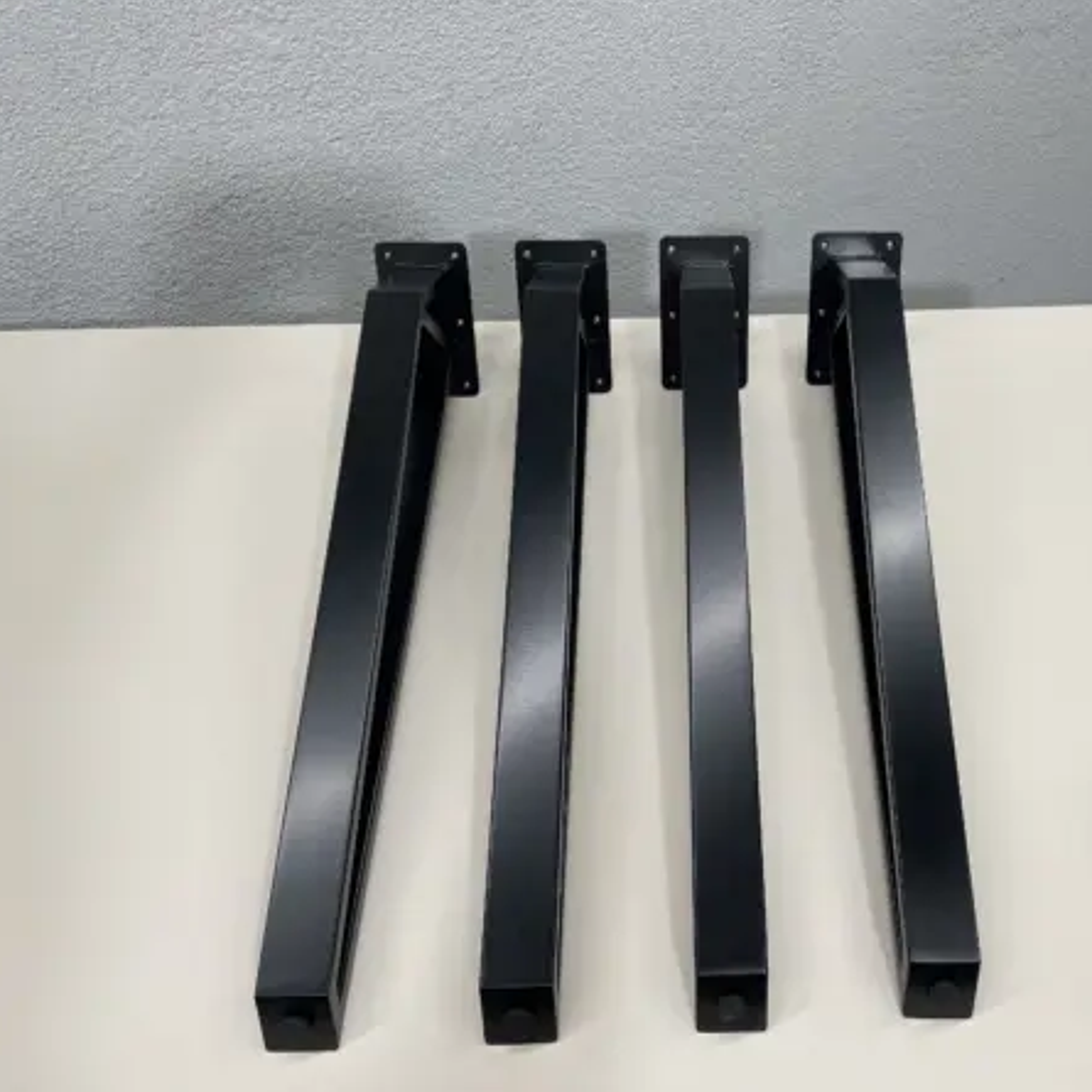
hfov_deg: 51.9
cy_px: 547
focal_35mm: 31
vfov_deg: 52.5
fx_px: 1106
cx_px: 690
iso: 32
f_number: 1.6
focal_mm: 4.2
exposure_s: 1/112
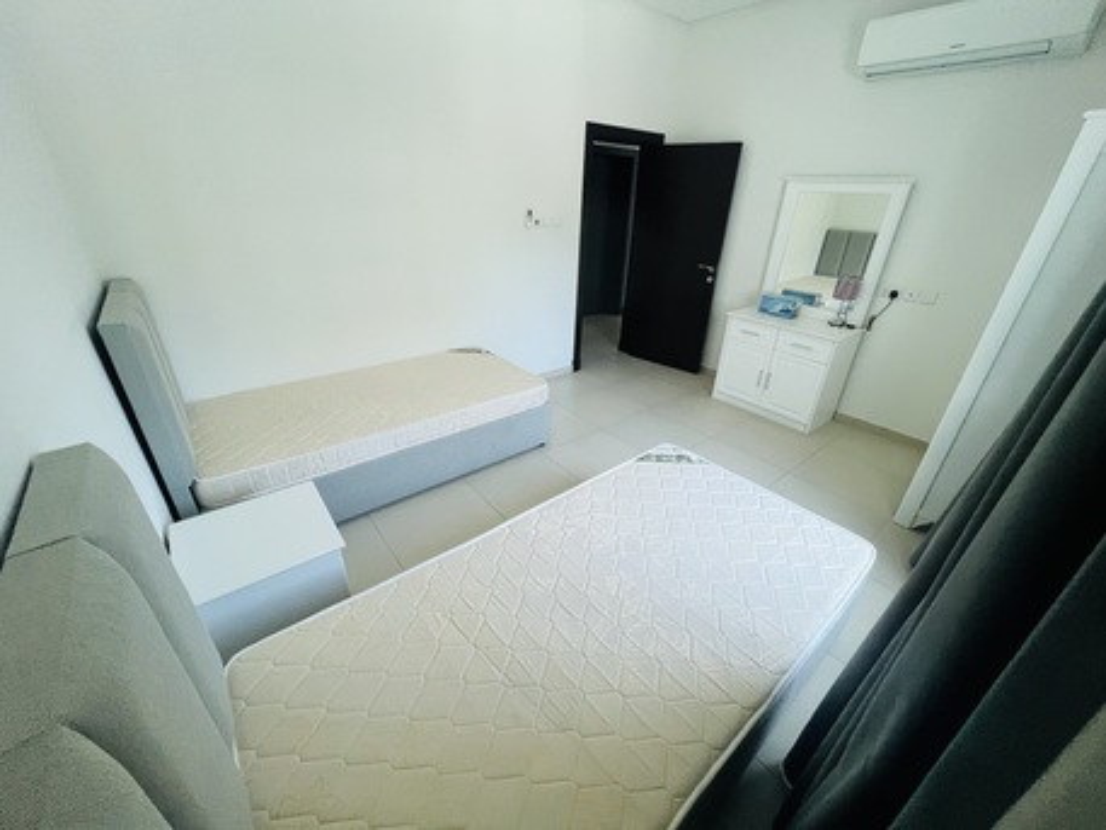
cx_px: 553
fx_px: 415
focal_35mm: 13
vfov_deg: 89.9
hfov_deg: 106.2
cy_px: 415
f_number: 1.8
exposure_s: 1/99
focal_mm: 1.57
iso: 250
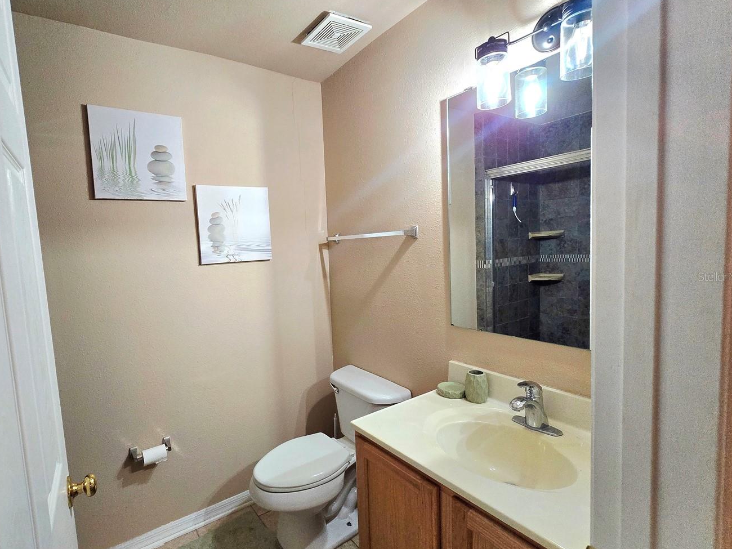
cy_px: 276
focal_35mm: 16
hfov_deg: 93.5
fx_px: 338
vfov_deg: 78.1
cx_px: 301
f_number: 2.2
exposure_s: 1/60.2
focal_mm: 2.2
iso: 250
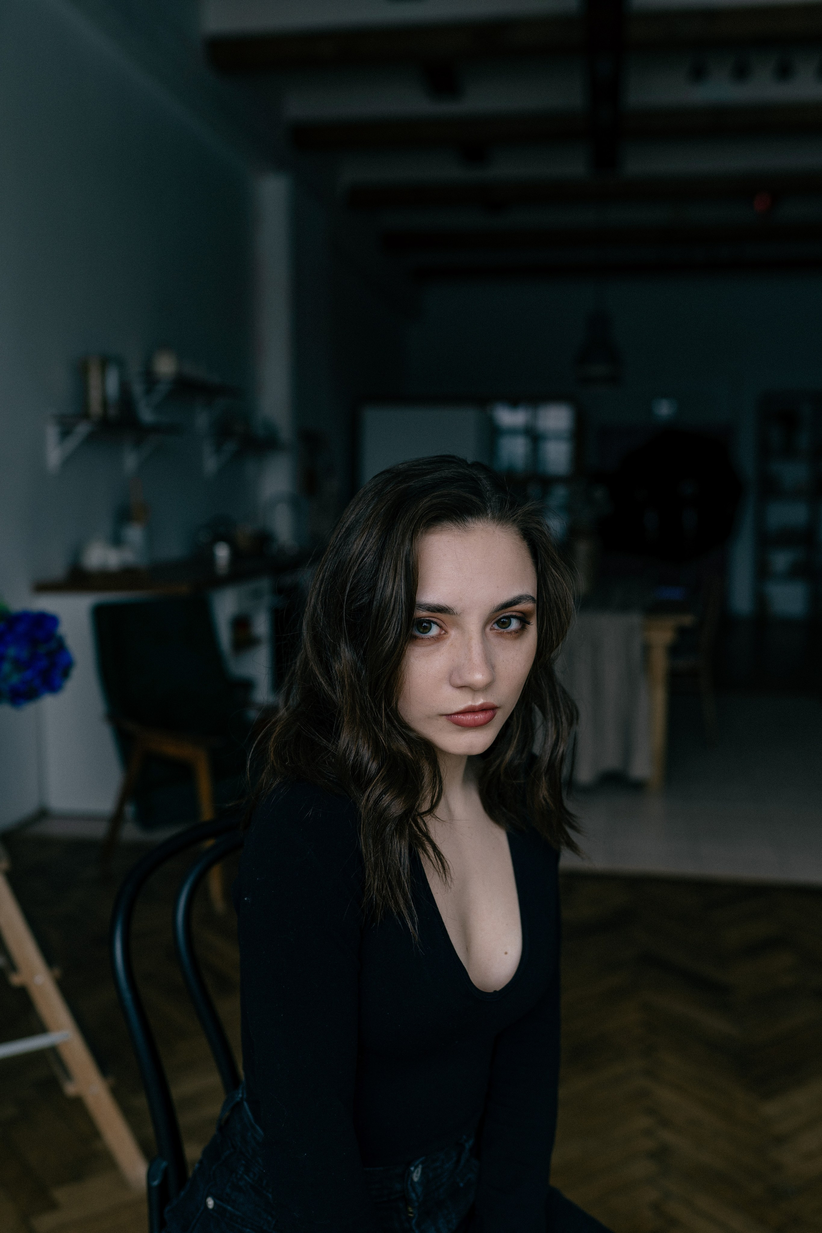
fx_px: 1199
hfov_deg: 37.9
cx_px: 411
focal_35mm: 35
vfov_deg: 54.4
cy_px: 616
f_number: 2.5
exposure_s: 1/200
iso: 50
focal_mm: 35
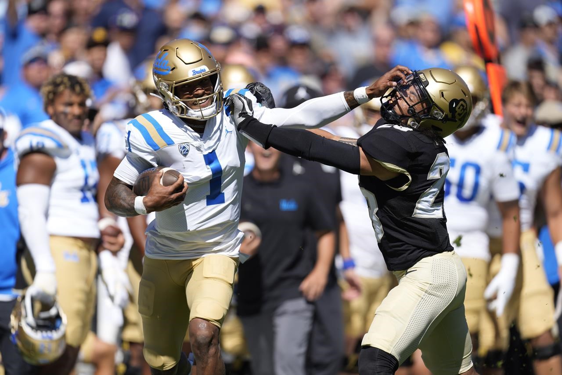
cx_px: 281
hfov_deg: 3.4
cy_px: 188
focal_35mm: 600
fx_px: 9365
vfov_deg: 2.3
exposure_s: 1/1600
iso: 160
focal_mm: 600
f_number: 4
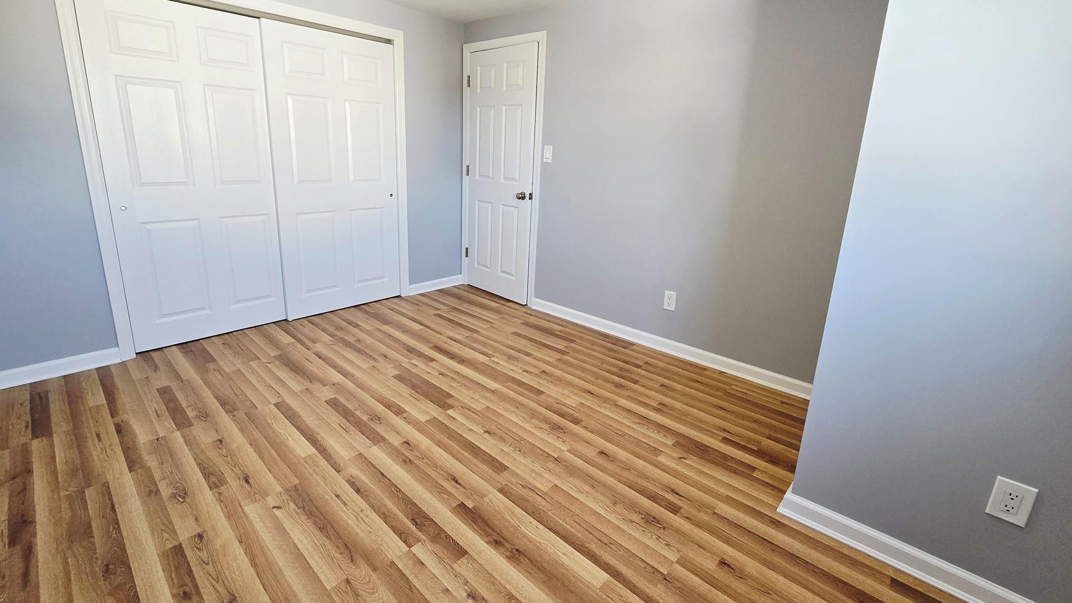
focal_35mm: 15
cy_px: 260
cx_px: 524
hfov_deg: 103.0
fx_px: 426
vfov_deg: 70.2
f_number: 2.2
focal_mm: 2.2
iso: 80
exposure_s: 1/60.2
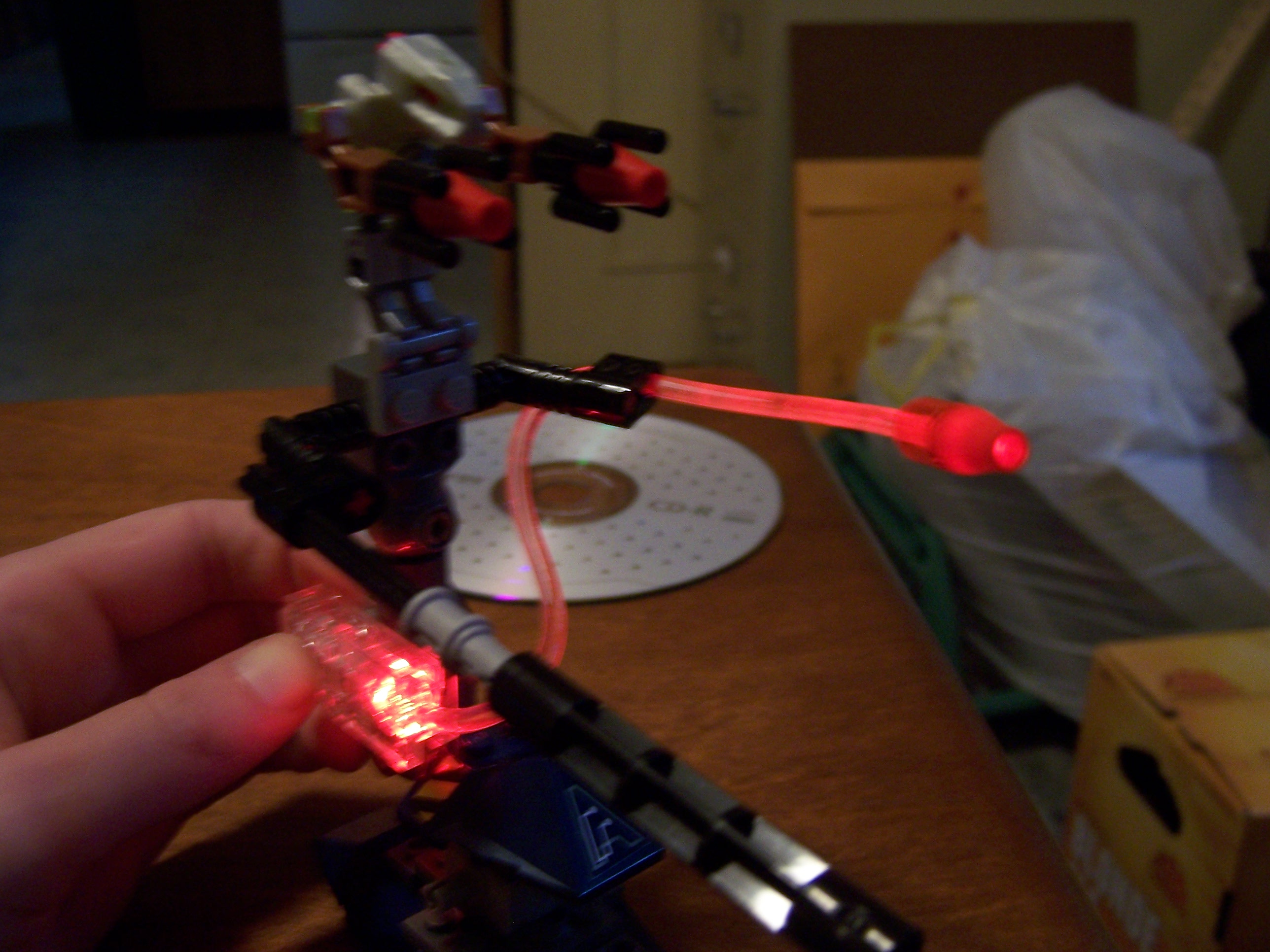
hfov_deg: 49.0
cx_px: 635
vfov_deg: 37.7
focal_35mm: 38
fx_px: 1394
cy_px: 476
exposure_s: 1/8
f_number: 2.8
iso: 140
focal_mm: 6.3
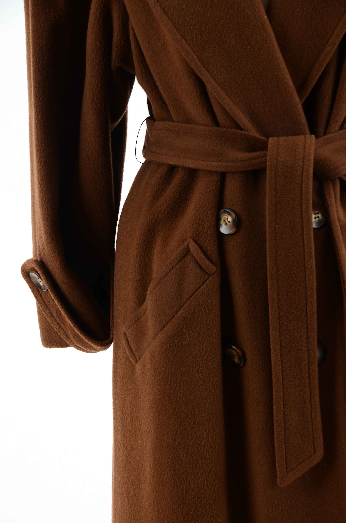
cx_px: 173
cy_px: 262
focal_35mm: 158
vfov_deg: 13.1
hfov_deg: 8.7
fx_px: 2281
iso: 160
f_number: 8
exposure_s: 1/80
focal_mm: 105
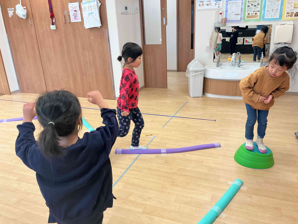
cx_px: 149
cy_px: 112
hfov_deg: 61.7
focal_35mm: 29
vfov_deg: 48.2
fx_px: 250
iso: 32
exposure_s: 1/120
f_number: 1.8
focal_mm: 3
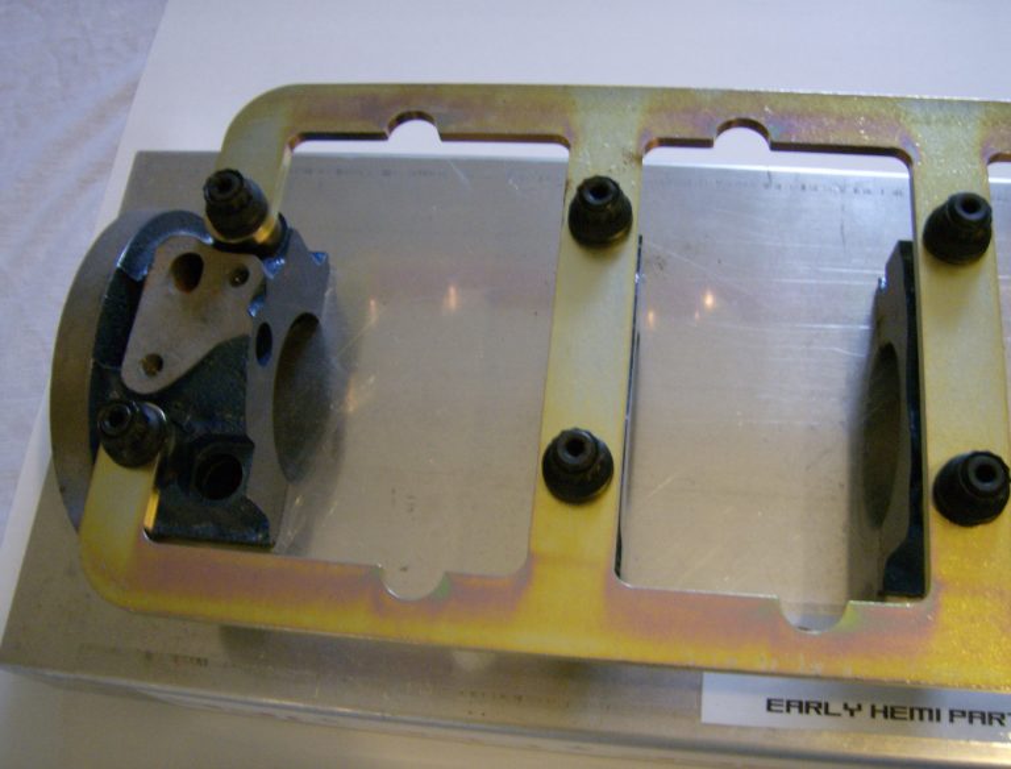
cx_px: 506
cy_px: 384
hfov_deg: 51.1
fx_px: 1057
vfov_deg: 40.0
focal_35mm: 36
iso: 200
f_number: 2.8
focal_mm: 6
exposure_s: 1/6.32
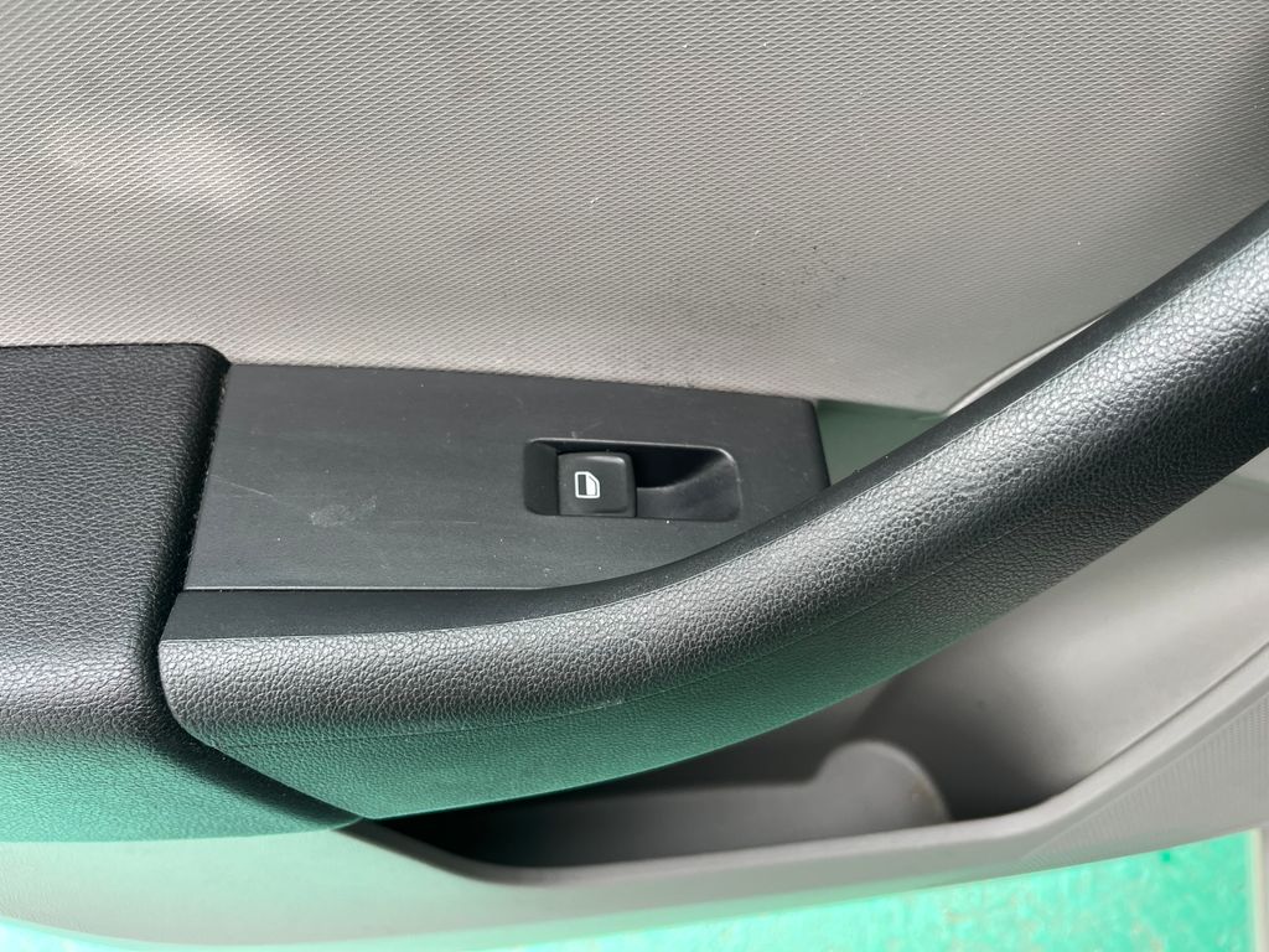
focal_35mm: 26
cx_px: 634
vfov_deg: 53.1
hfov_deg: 67.3
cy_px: 476
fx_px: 953
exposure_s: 1/121
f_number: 1.6
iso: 64
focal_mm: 5.1
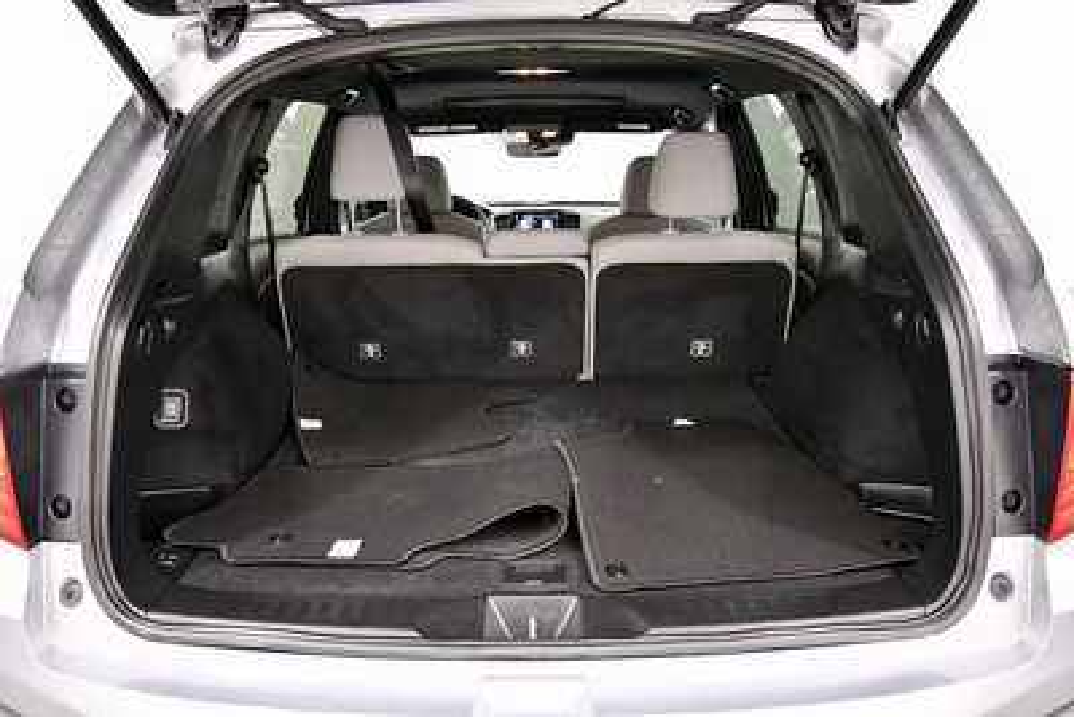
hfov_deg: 65.5
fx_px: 836
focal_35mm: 28
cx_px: 537
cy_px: 358
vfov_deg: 46.4
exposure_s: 1/60
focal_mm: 19
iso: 3600
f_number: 5.6
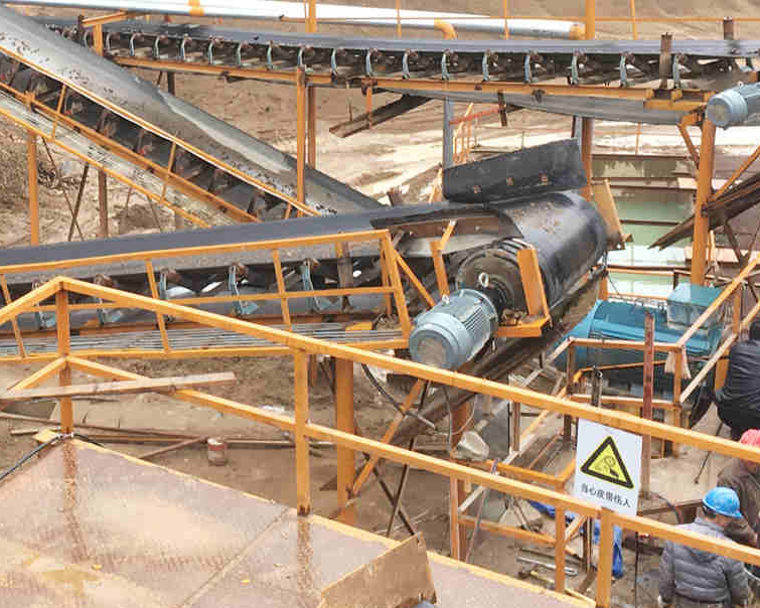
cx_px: 112
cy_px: 119
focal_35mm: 75
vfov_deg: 20.2
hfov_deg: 24.8
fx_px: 1687
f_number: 2.2
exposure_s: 1/107
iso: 25
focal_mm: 4.15
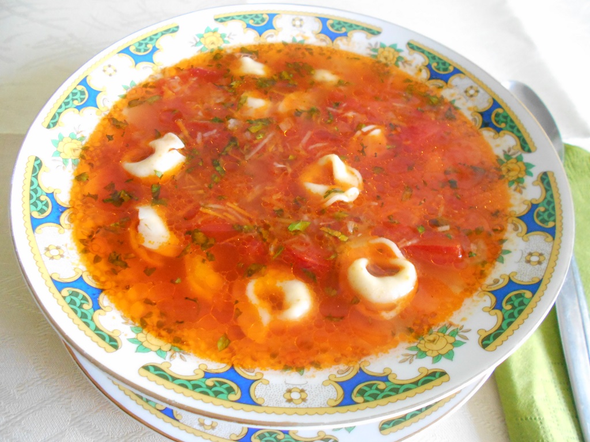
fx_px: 443
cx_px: 295
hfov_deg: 67.3
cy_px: 221
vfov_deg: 53.1
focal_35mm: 26
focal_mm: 4.6
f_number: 3.2
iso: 800
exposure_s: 1/60
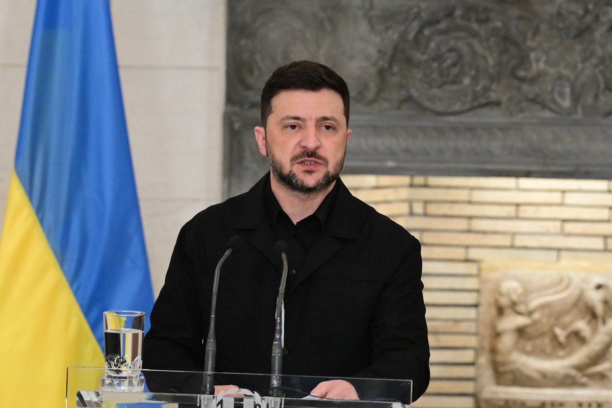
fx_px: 5100
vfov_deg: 4.6
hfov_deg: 6.9
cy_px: 204
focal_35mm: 300
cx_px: 306
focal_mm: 200
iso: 8000
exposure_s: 1/400
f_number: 5
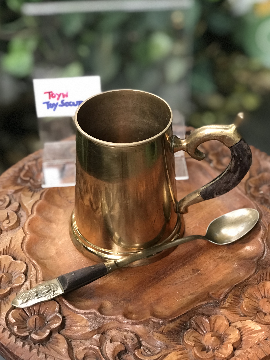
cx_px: 135
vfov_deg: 33.8
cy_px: 180
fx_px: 593
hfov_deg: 25.7
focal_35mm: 57
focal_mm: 6.6
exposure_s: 1/50
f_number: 2.8
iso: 250
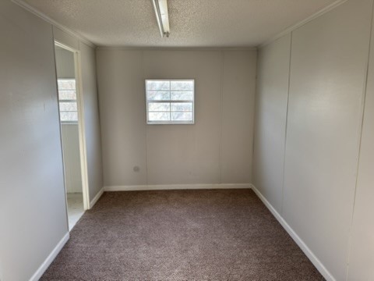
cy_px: 140
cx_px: 187
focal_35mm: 24
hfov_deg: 71.6
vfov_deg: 56.8
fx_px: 259
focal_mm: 6.76
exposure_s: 1/121
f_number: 1.78
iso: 125
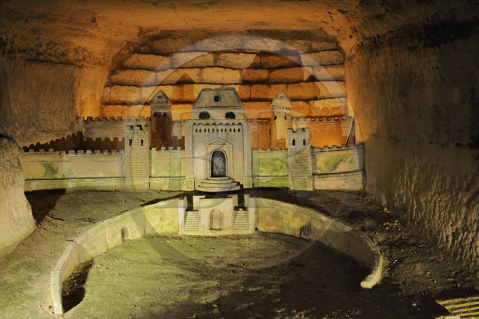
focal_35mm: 45
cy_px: 160
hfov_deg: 43.6
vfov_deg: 29.8
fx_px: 598
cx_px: 240
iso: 400
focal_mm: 45
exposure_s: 1.3
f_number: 10
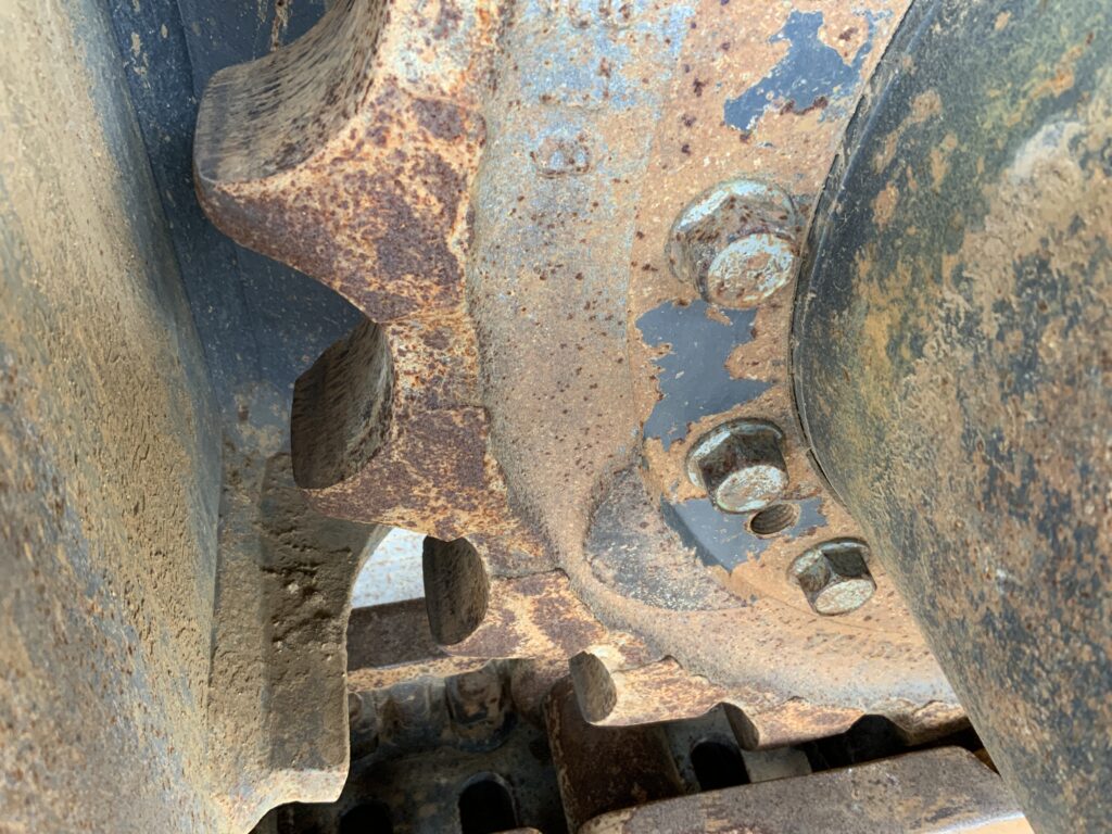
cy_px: 417
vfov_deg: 48.2
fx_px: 932
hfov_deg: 61.7
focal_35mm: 29
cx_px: 556
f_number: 1.8
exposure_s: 1/60
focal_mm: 3
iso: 80
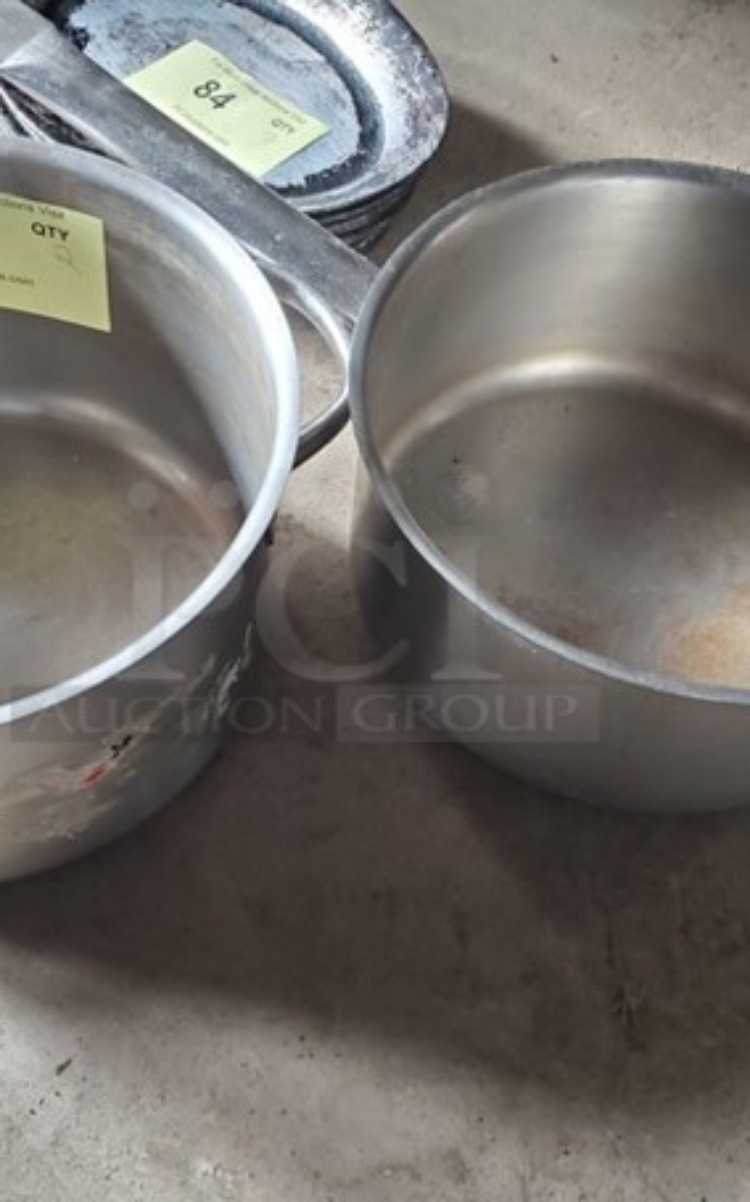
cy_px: 602
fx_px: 1211
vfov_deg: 52.8
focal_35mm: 37
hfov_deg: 34.3
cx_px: 306
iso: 500
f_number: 1.5
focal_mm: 4.3
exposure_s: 1/40
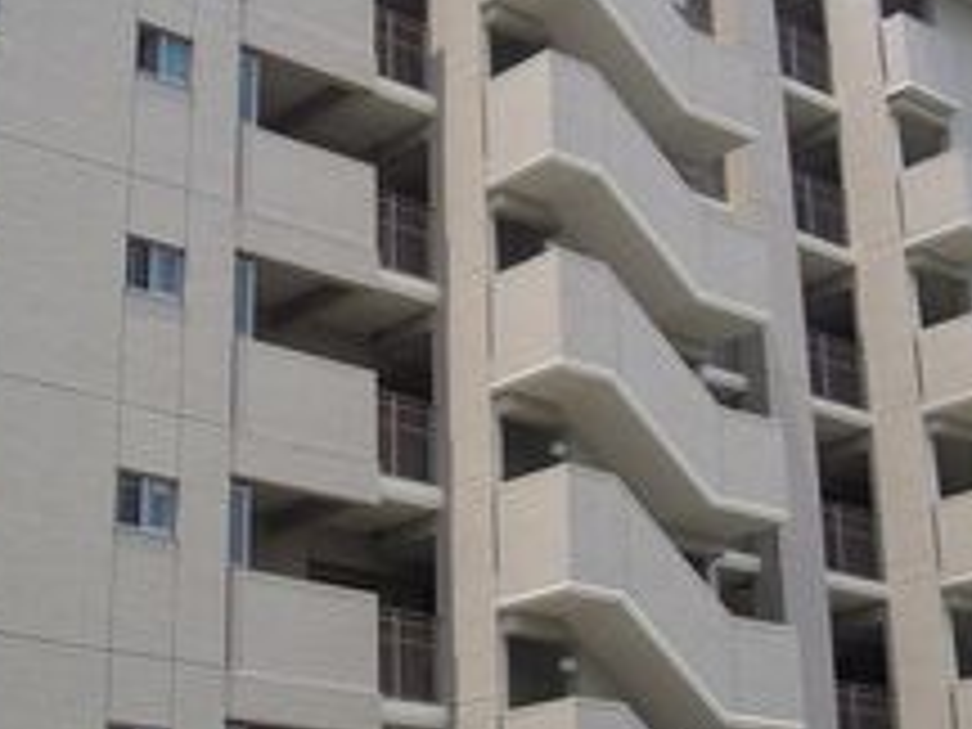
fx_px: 1966
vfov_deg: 20.9
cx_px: 446
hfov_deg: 27.8
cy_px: 250
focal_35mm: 70
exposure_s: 1/500
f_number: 4
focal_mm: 4.8
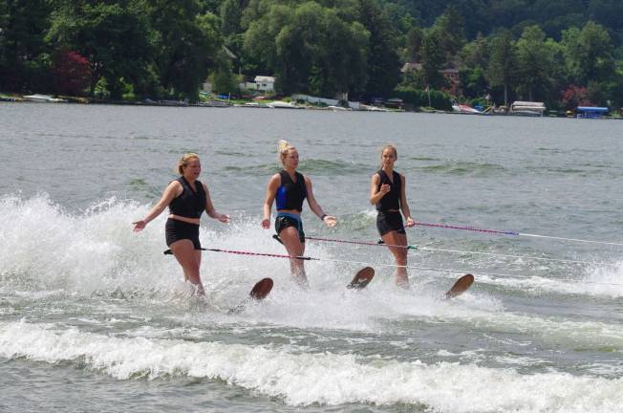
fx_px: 2798
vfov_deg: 8.4
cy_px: 206
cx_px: 312
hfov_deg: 12.7
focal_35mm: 162
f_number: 8
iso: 800
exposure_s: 1/2000
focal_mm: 107.5
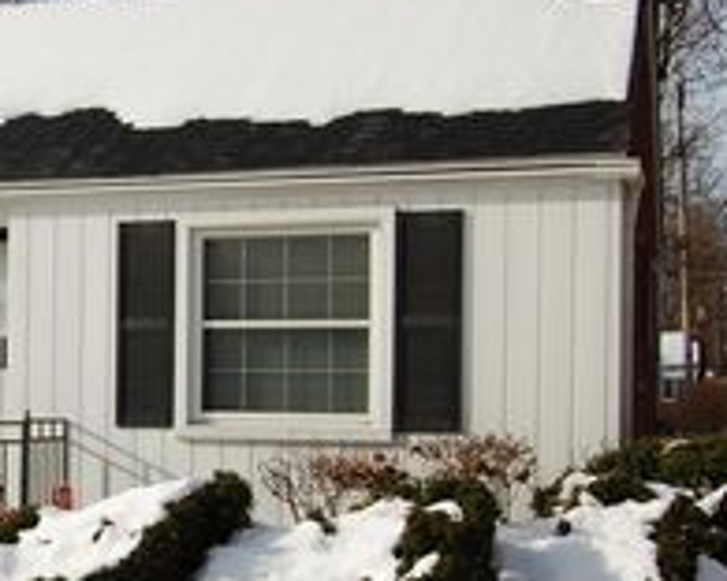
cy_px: 397
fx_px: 1549
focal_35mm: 72
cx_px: -82
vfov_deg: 21.2
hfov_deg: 24.5
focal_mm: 20
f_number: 10
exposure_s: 1/400
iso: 200
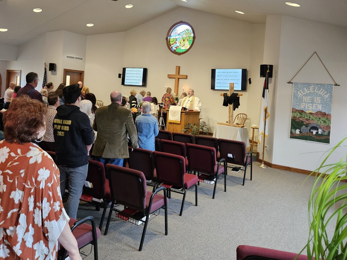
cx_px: 174
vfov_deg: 58.9
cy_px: 130
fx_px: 231
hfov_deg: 73.9
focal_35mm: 23
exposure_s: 1/120
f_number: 1.8
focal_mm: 5.4
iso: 640
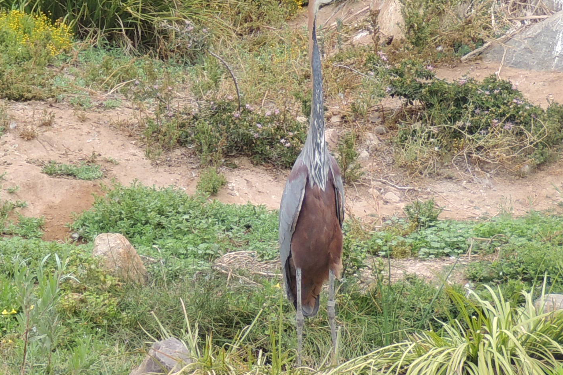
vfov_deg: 11.6
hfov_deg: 17.3
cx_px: 280
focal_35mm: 118
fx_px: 1845
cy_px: 185
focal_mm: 17.8
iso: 100
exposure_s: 1/250
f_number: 4.1
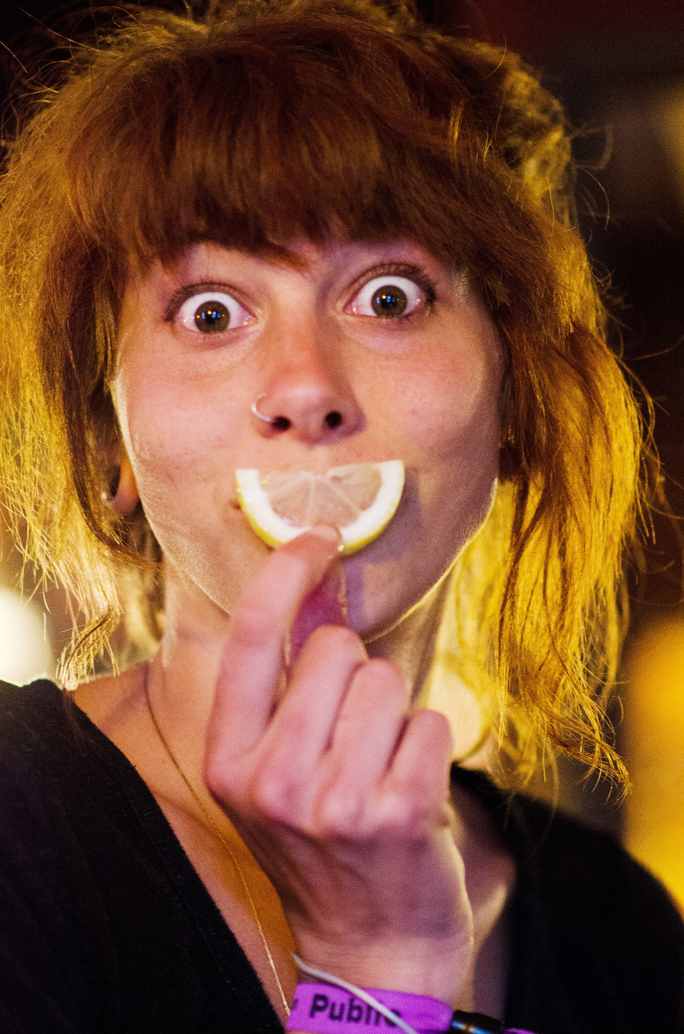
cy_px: 517
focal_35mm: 128
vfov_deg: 16.1
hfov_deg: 10.7
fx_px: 3651
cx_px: 342
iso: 4000
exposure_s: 1/160
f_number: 1.8
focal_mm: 85
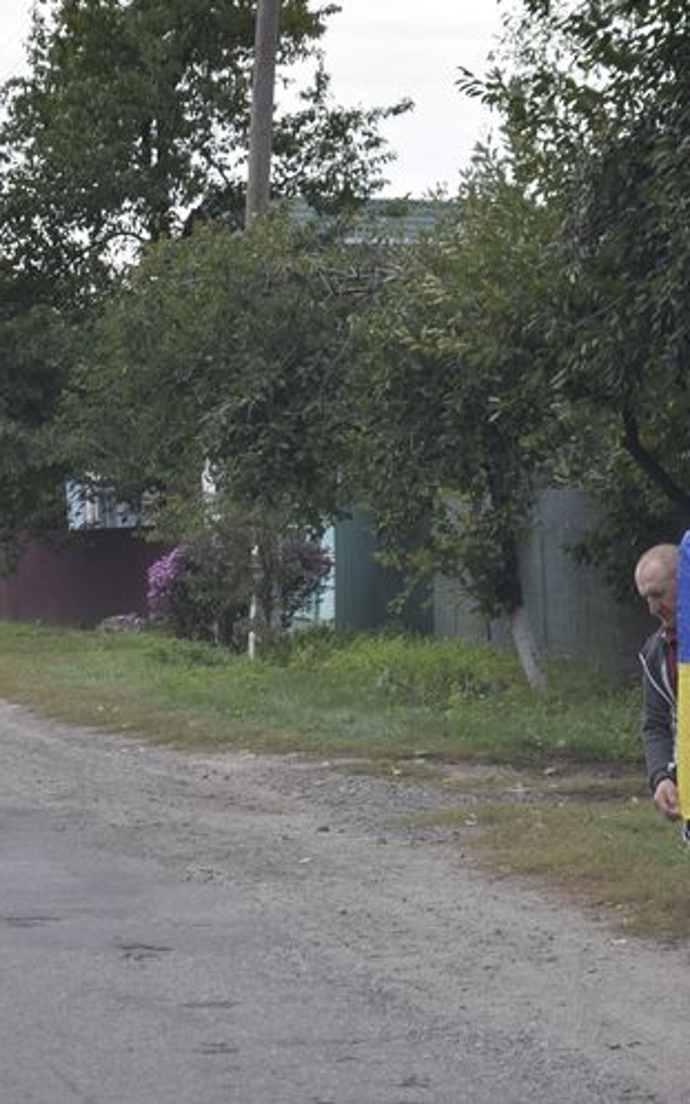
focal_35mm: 127
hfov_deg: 10.3
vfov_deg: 16.5
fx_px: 3816
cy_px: 551
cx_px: 493
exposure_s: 1/320
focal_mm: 55
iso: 200
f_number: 5.6
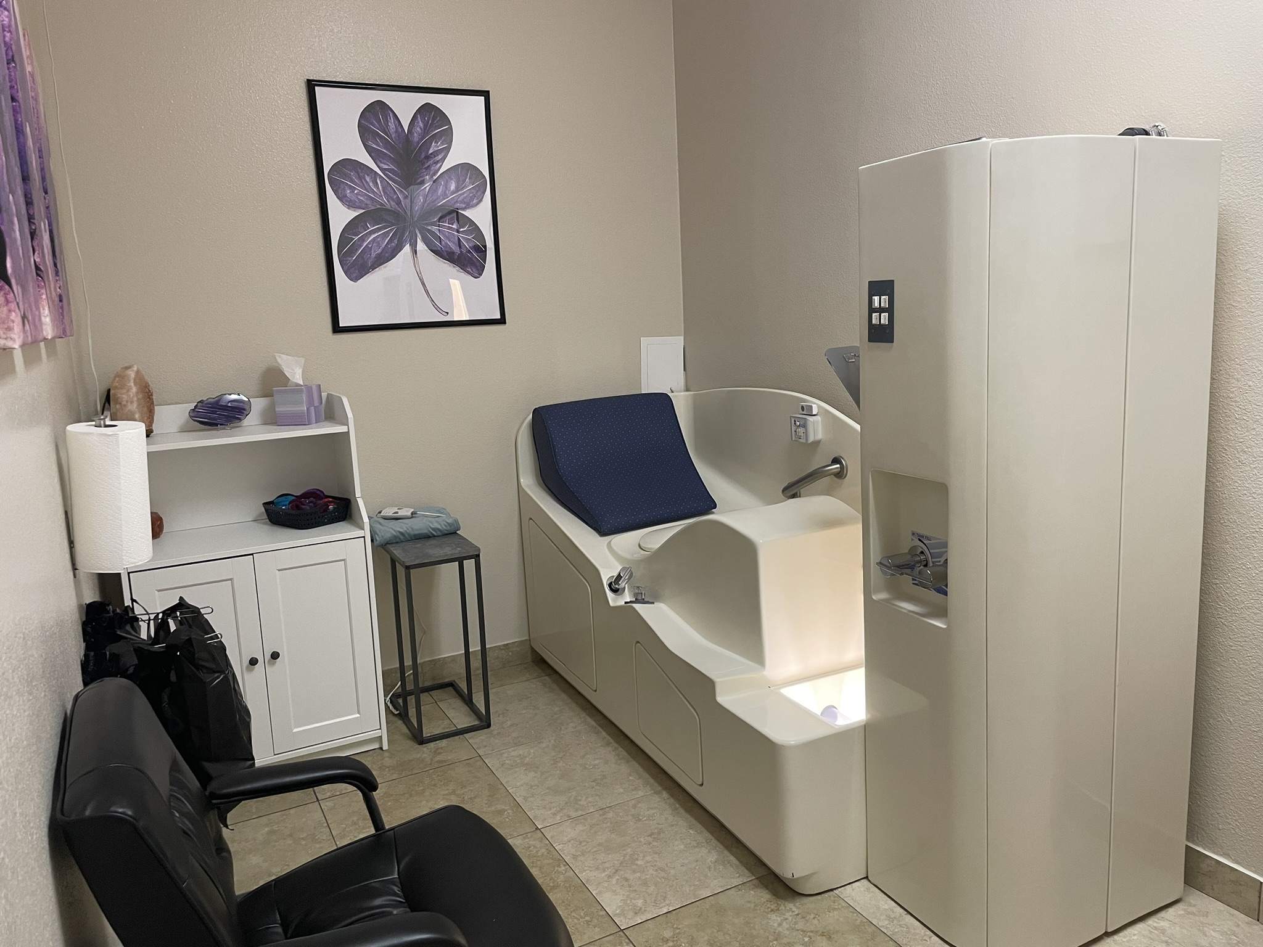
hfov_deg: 67.3
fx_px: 949
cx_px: 632
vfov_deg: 53.1
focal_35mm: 26
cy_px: 474
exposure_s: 1/60
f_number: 1.6
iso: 125
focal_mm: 4.2
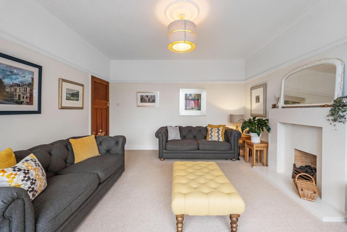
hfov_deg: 104.2
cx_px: 174
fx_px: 135
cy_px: 116
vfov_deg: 81.2
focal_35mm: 14
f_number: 8
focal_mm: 14
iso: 640
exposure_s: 1/20
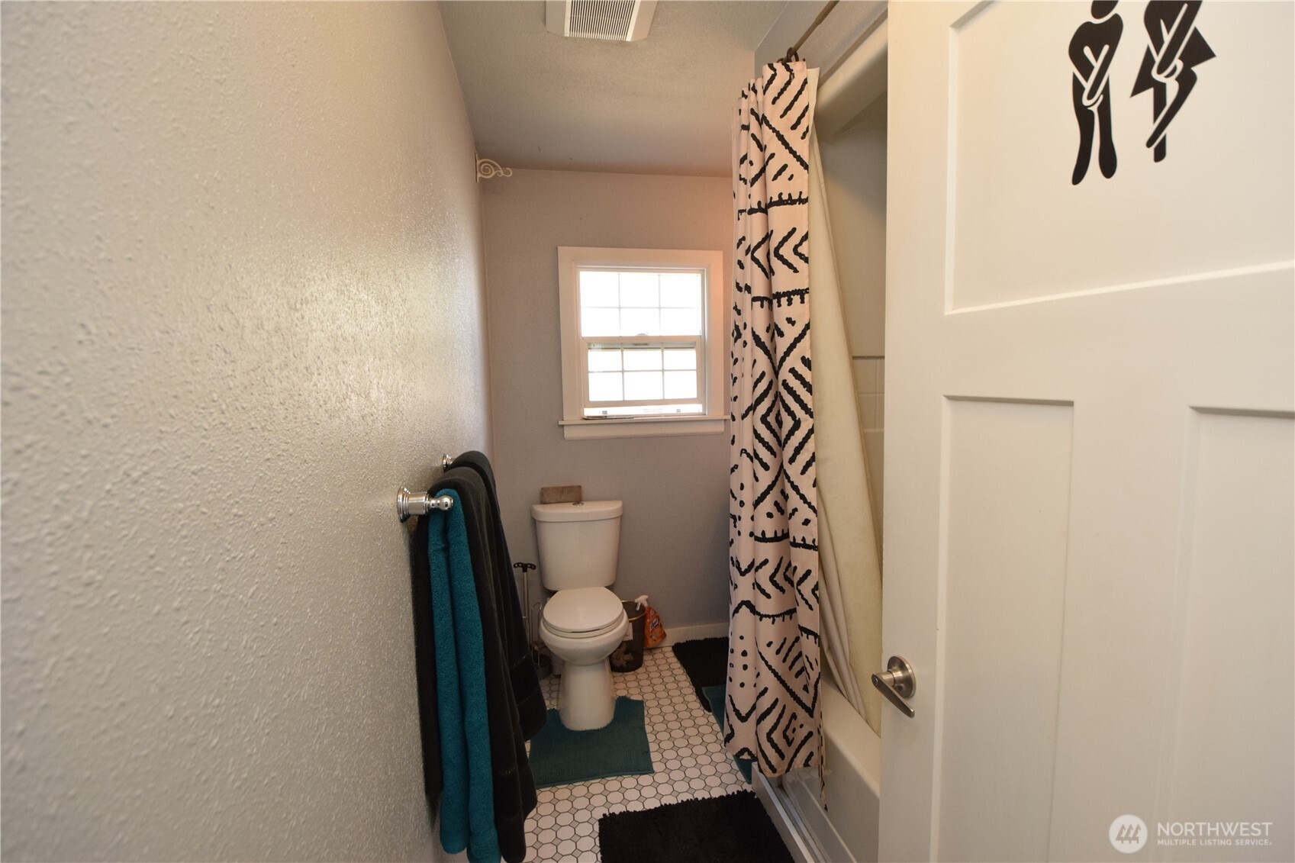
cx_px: 648
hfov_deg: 100.4
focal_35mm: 15
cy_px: 432
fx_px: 539
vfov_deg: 77.3
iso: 800
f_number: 4.5
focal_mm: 10
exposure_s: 1/80
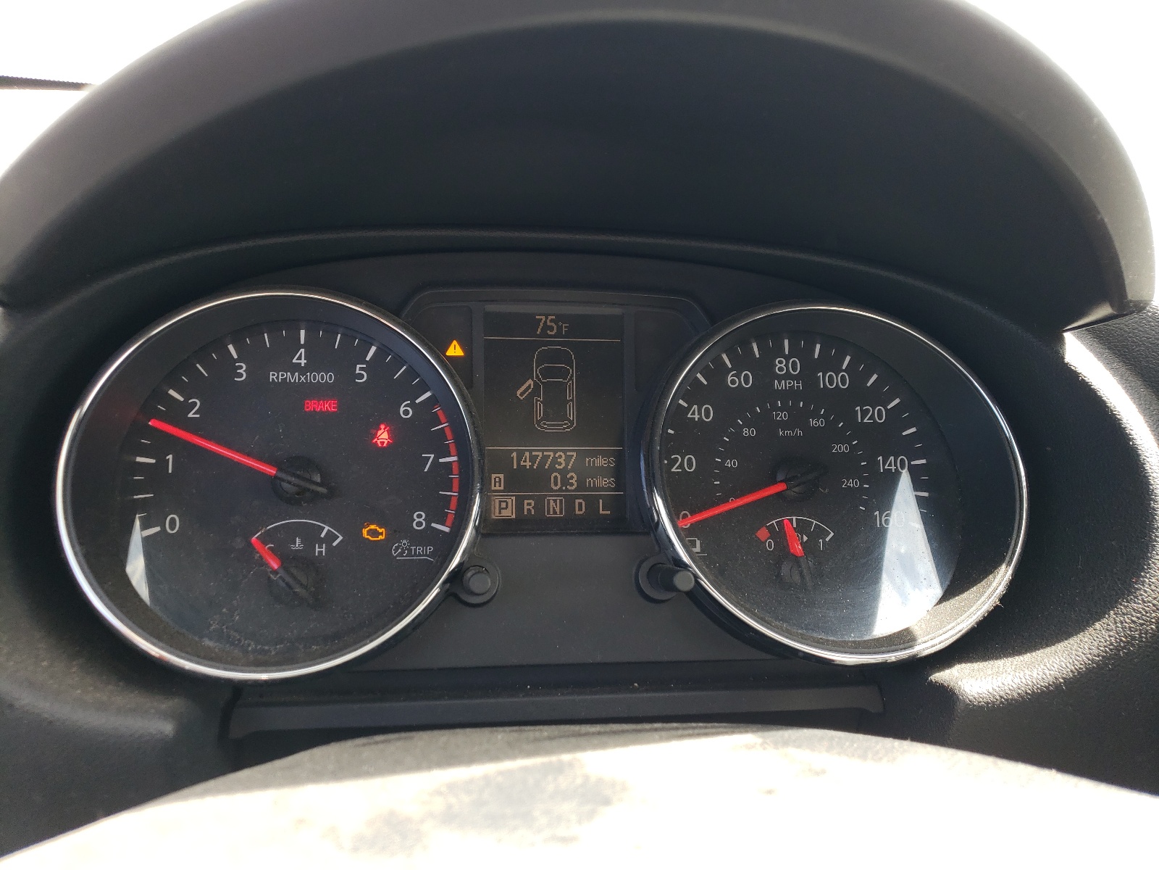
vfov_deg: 53.1
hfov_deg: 67.3
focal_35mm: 26
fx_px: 871
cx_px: 580
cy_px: 435
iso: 50
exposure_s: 1/145
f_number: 1.5
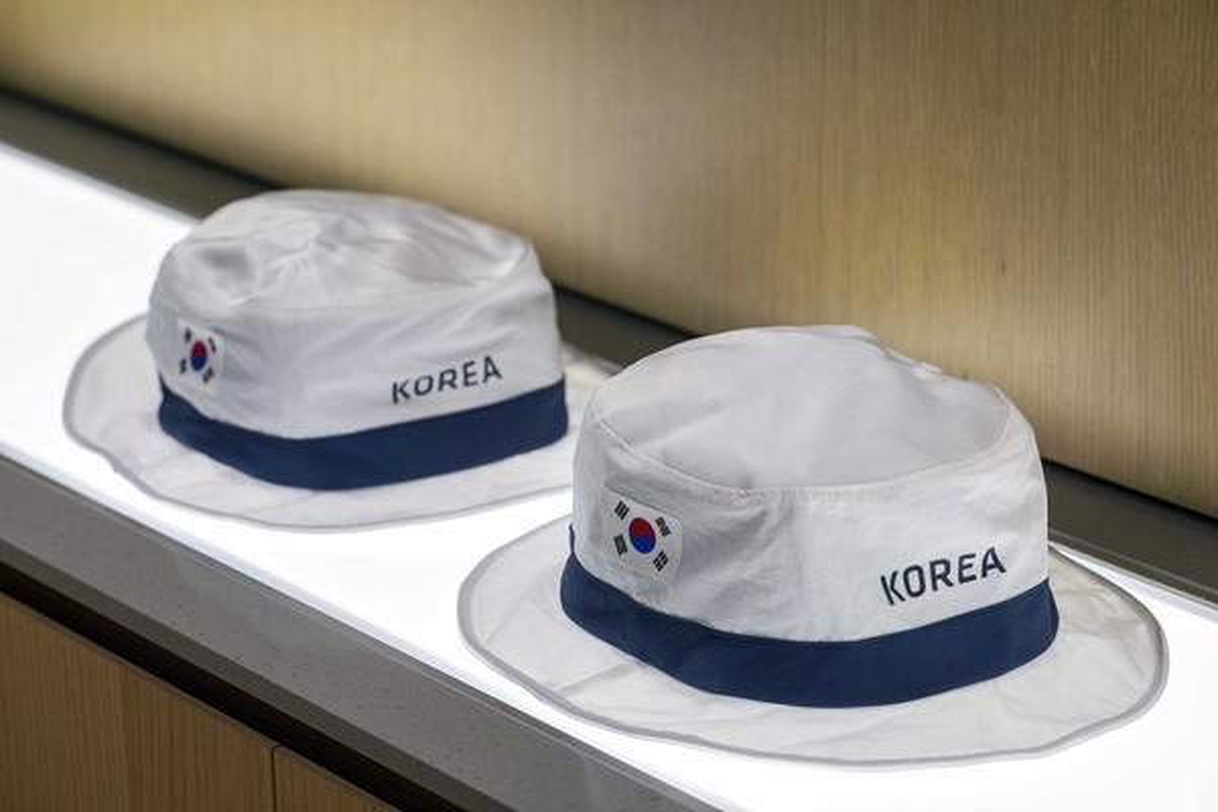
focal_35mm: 105
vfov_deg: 13.0
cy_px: 406
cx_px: 609
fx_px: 3552
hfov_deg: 19.5
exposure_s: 1/160
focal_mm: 105
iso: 1250
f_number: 6.3
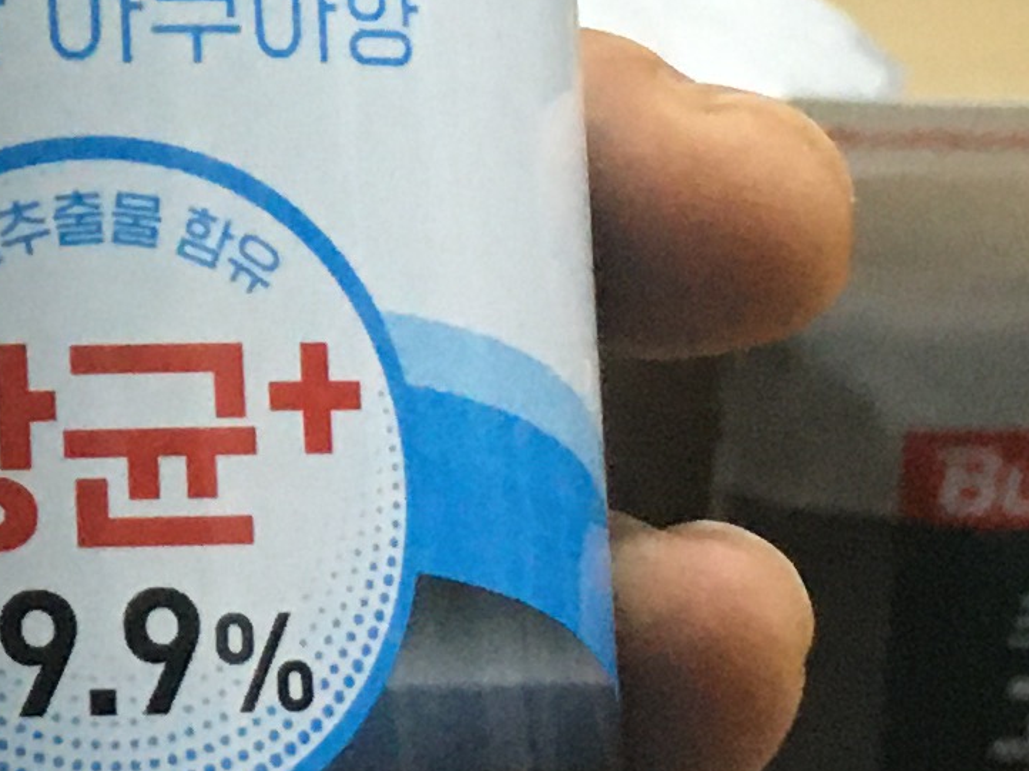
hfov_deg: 11.6
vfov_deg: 9.0
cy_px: -155
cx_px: -590
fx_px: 4814
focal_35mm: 162
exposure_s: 1/24
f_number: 2.2
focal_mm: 4.15
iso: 200
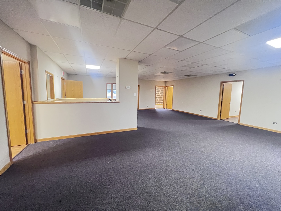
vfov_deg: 89.9
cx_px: 140
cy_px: 106
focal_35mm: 13
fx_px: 106
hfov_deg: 106.2
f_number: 1.8
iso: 1000
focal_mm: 1.57
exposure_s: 1/40
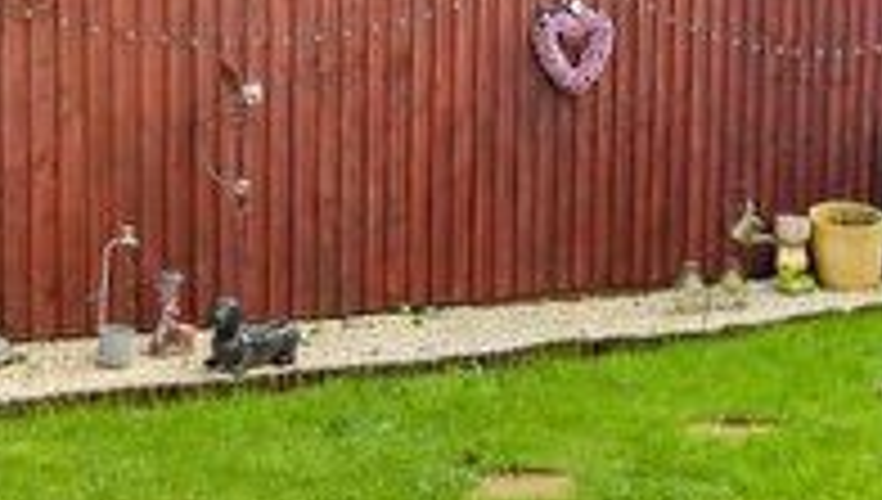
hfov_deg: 36.8
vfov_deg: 21.1
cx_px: 306
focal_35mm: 56
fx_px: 1312
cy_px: 61
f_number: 8
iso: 160
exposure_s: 1/50
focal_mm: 10
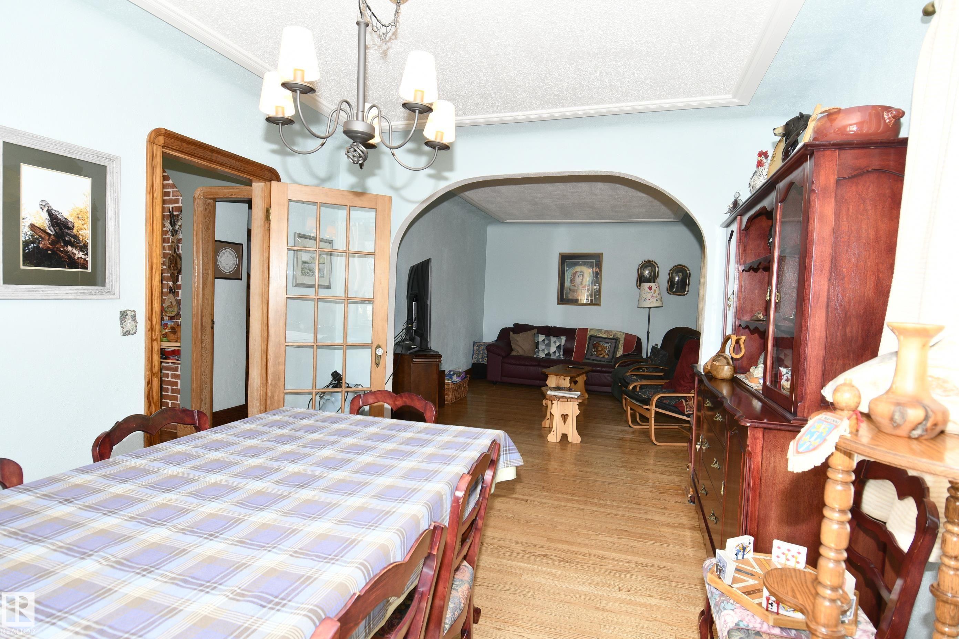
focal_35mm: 18
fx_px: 479
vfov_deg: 67.4
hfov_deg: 90.0
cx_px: 480
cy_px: 320
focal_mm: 12
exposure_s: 1/60
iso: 400
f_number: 5.6
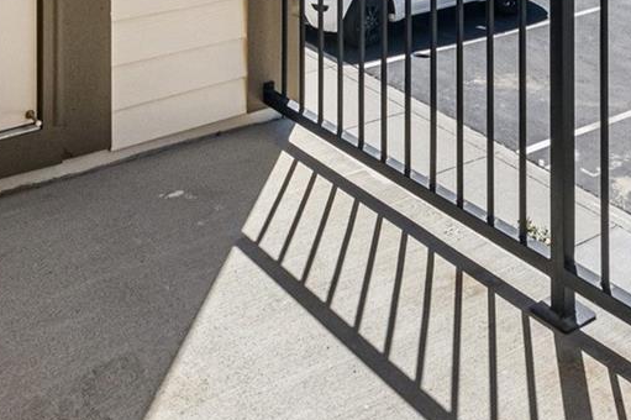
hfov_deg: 41.8
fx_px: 823
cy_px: -210
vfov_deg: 23.1
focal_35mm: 47
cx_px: 377
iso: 2000
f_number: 8
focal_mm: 10
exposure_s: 1/8000
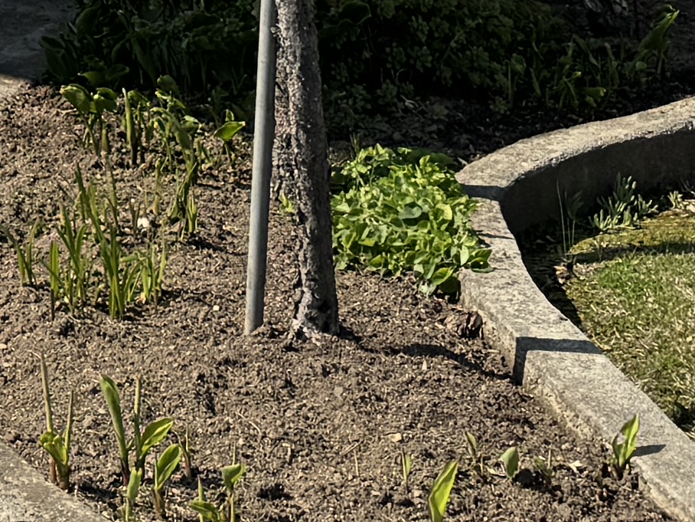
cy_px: -818
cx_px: -478
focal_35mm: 151
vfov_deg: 8.7
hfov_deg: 12.2
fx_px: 3032
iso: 80
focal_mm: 6.76
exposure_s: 1/4310
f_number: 1.78
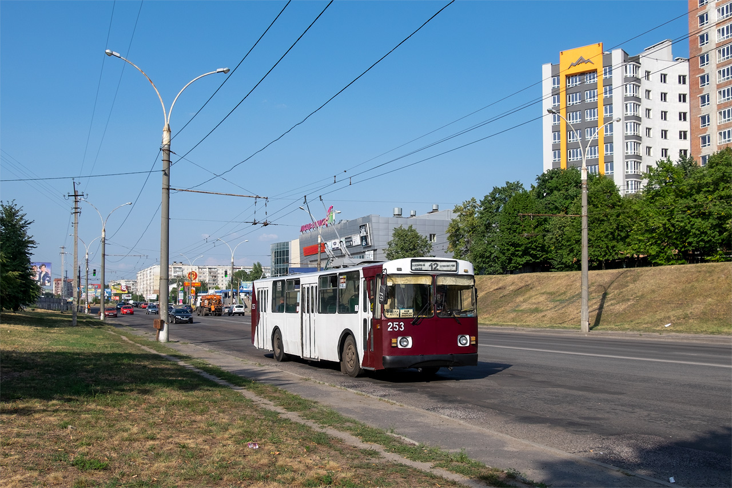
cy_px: 244
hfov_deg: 58.7
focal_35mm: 32
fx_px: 651
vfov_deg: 41.1
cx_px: 366
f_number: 8
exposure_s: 1/500
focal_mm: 21.6
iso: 200
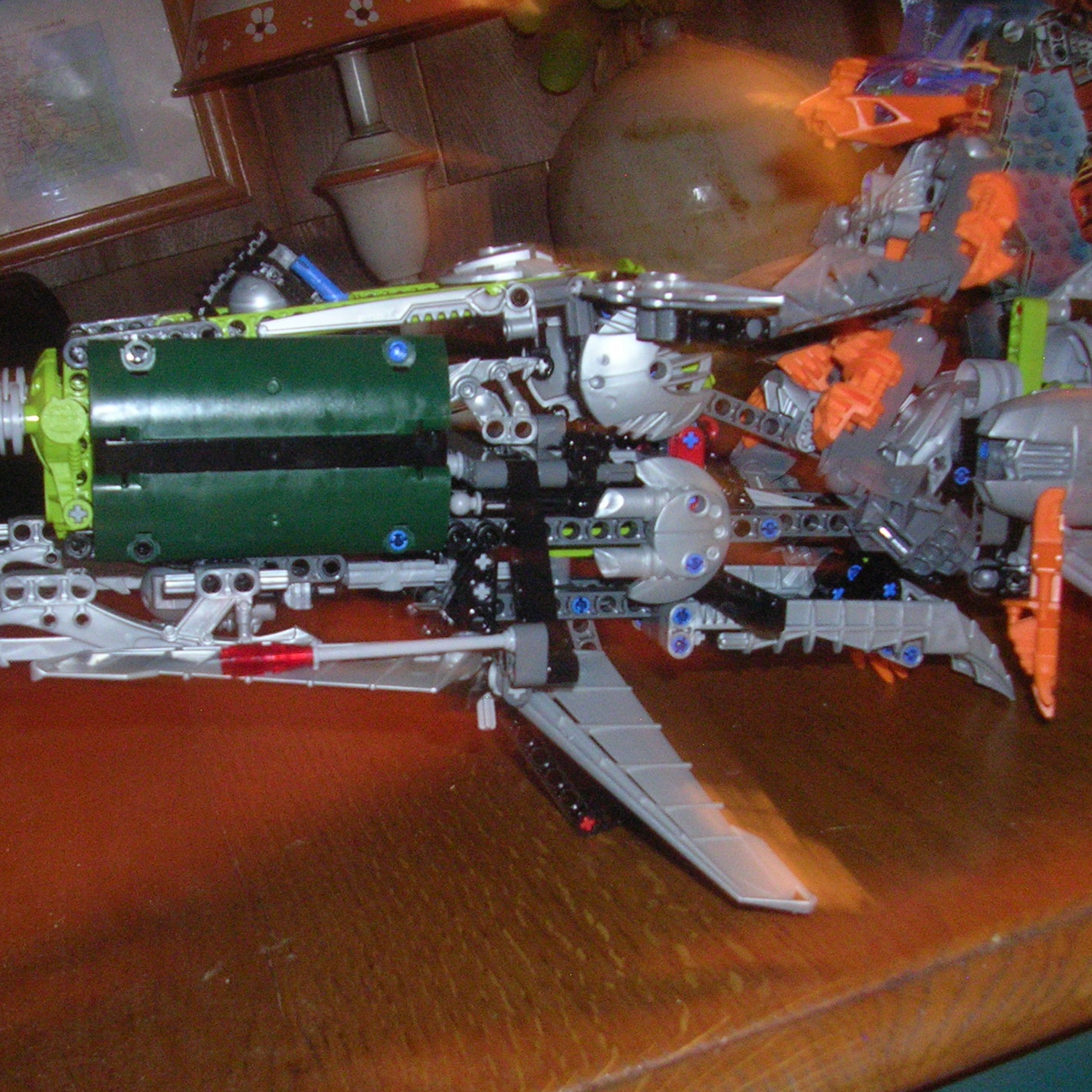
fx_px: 1713
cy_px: 575
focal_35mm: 48
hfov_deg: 35.3
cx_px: 479
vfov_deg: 35.3
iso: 200
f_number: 2.8
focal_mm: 5.8
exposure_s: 1.5
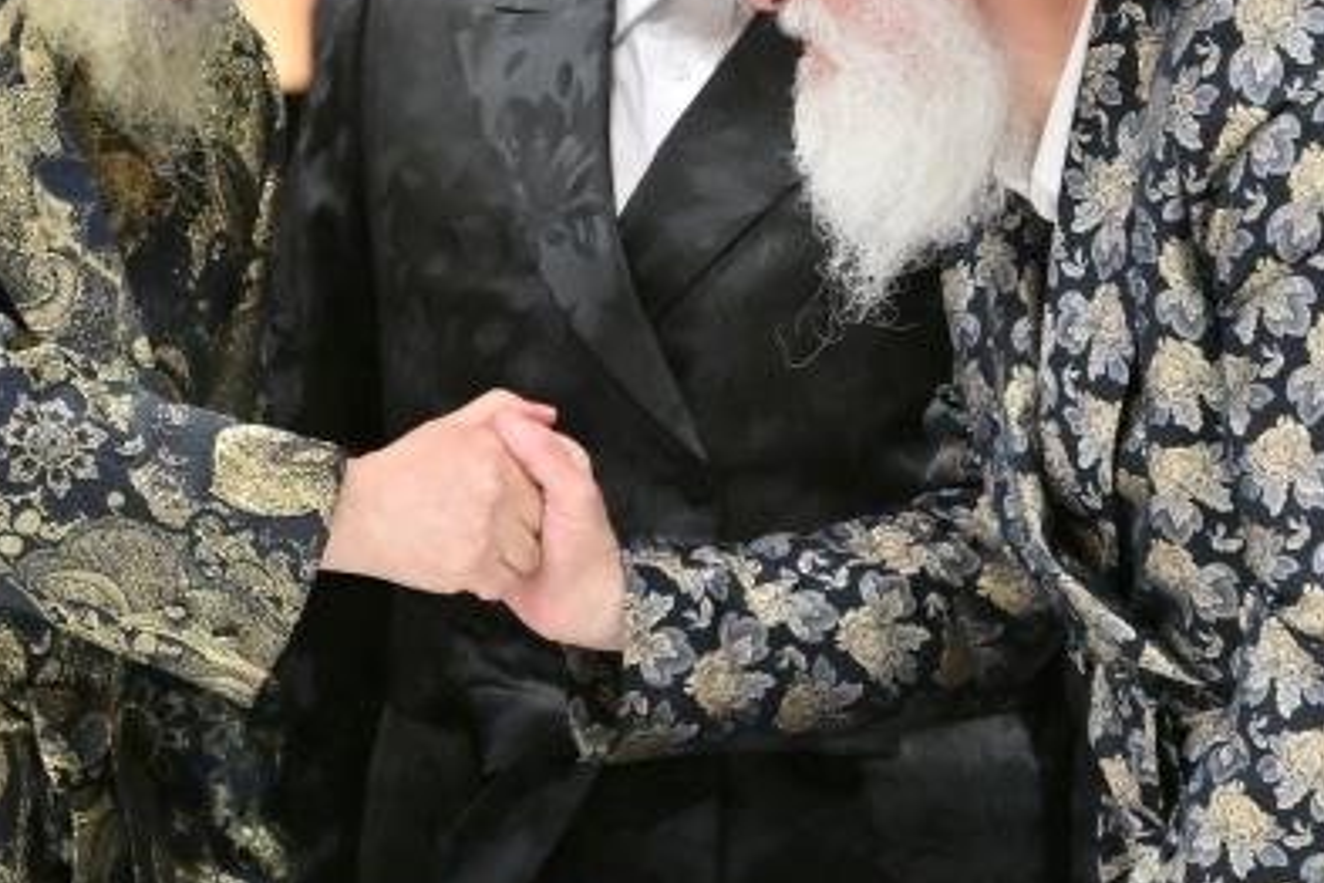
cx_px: 711
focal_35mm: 682
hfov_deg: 3.0
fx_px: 25080
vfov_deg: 2.0
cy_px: 71
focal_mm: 175
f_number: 2.8
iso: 400
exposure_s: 1/400
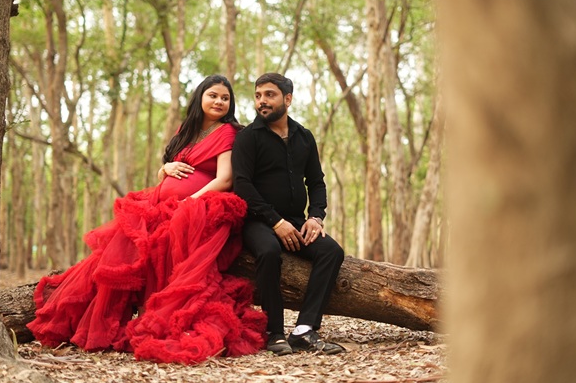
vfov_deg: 22.6
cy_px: 167
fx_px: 959
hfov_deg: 33.4
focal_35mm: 60
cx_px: 264
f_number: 2
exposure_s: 1/200
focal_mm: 50
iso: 500
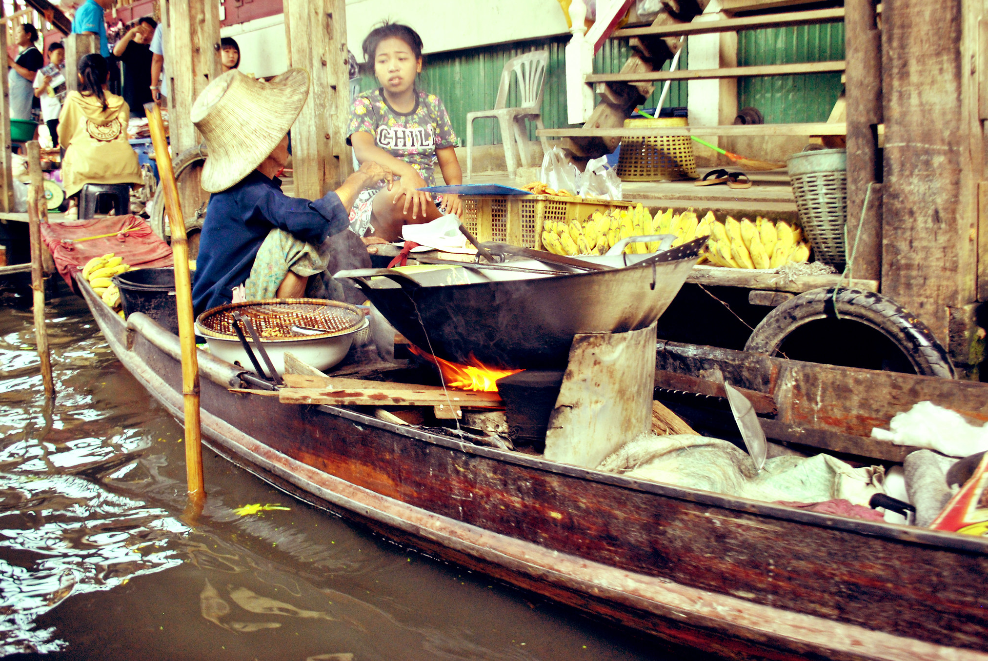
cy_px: 270
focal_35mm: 32
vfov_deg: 41.1
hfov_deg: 58.6
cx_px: 462
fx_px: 879
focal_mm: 18
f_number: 3.5
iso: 360
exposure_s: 1/250
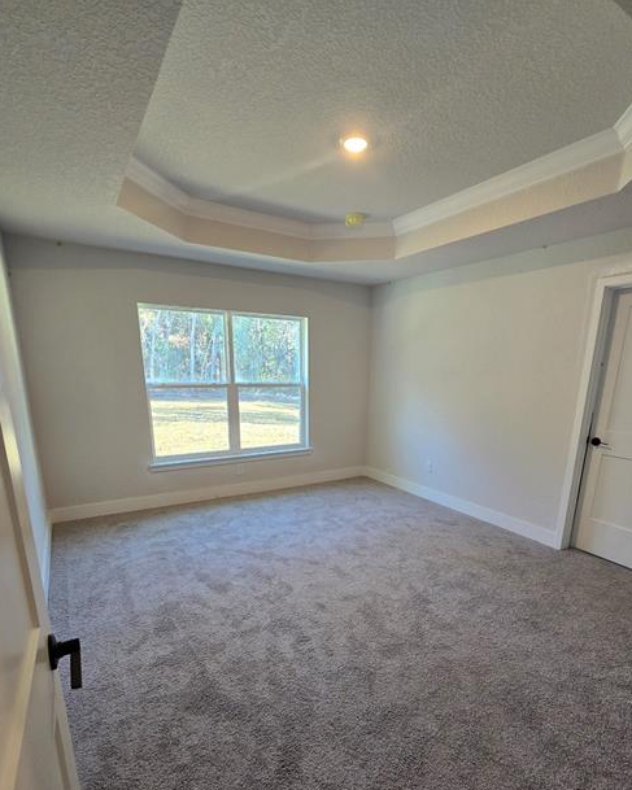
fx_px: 374
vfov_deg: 91.9
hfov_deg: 80.2
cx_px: 345
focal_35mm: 16
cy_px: 475
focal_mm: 2.2
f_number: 2.2
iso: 160
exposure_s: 1/60
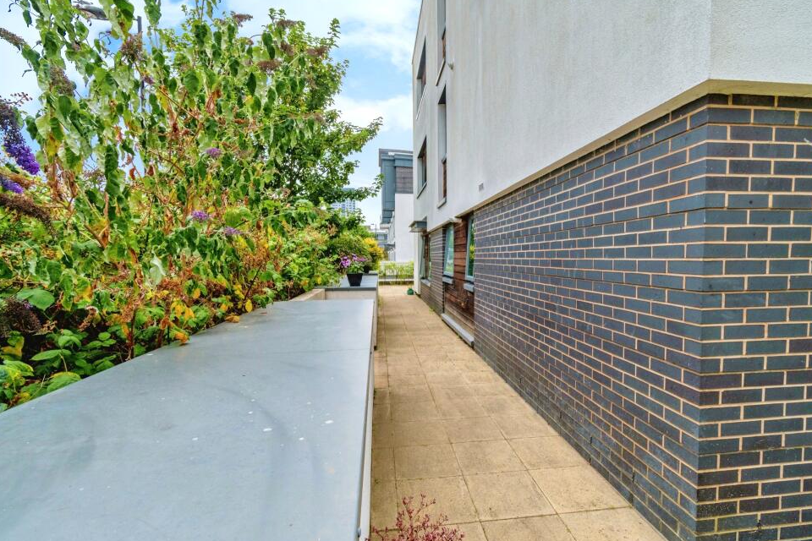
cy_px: 279
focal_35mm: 16
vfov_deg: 73.7
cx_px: 429
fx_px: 361
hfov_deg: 96.6
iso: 400
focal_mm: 10
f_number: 7.1
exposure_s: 1/1250
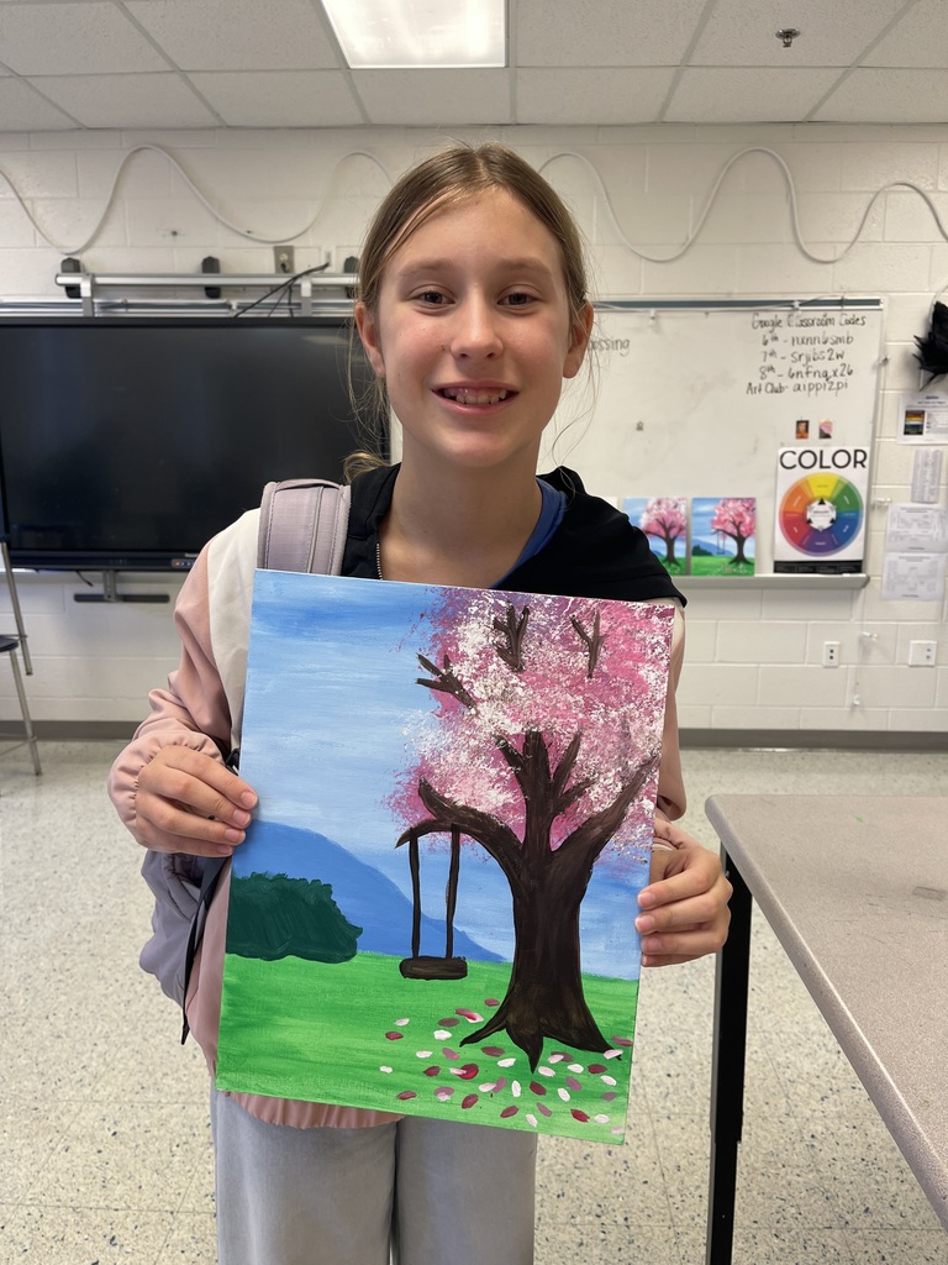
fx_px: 913
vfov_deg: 69.4
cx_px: 474
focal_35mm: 25
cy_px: 632
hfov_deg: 54.9
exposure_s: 1/60
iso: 80
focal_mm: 5.1
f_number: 1.6
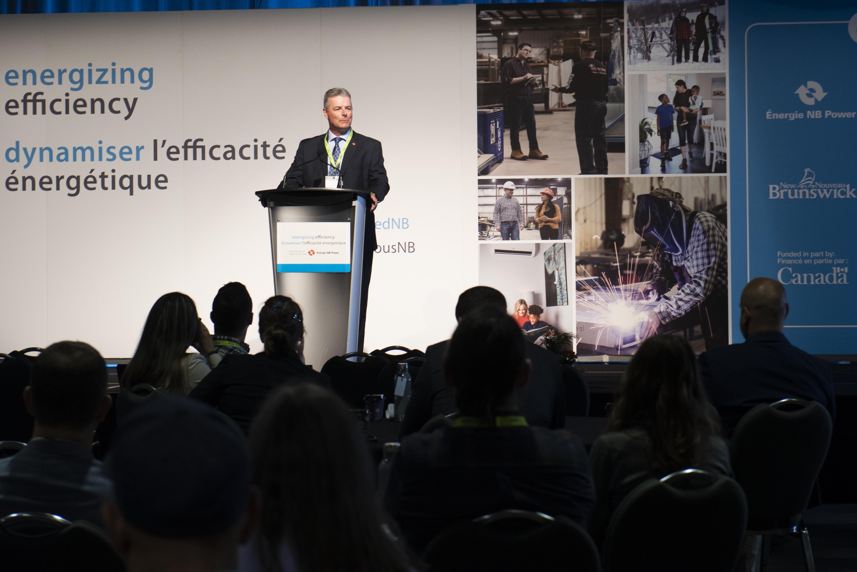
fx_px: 3024
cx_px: 522
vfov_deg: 10.8
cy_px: 163
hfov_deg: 16.1
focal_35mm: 127
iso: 500
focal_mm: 70
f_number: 5
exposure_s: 1/60
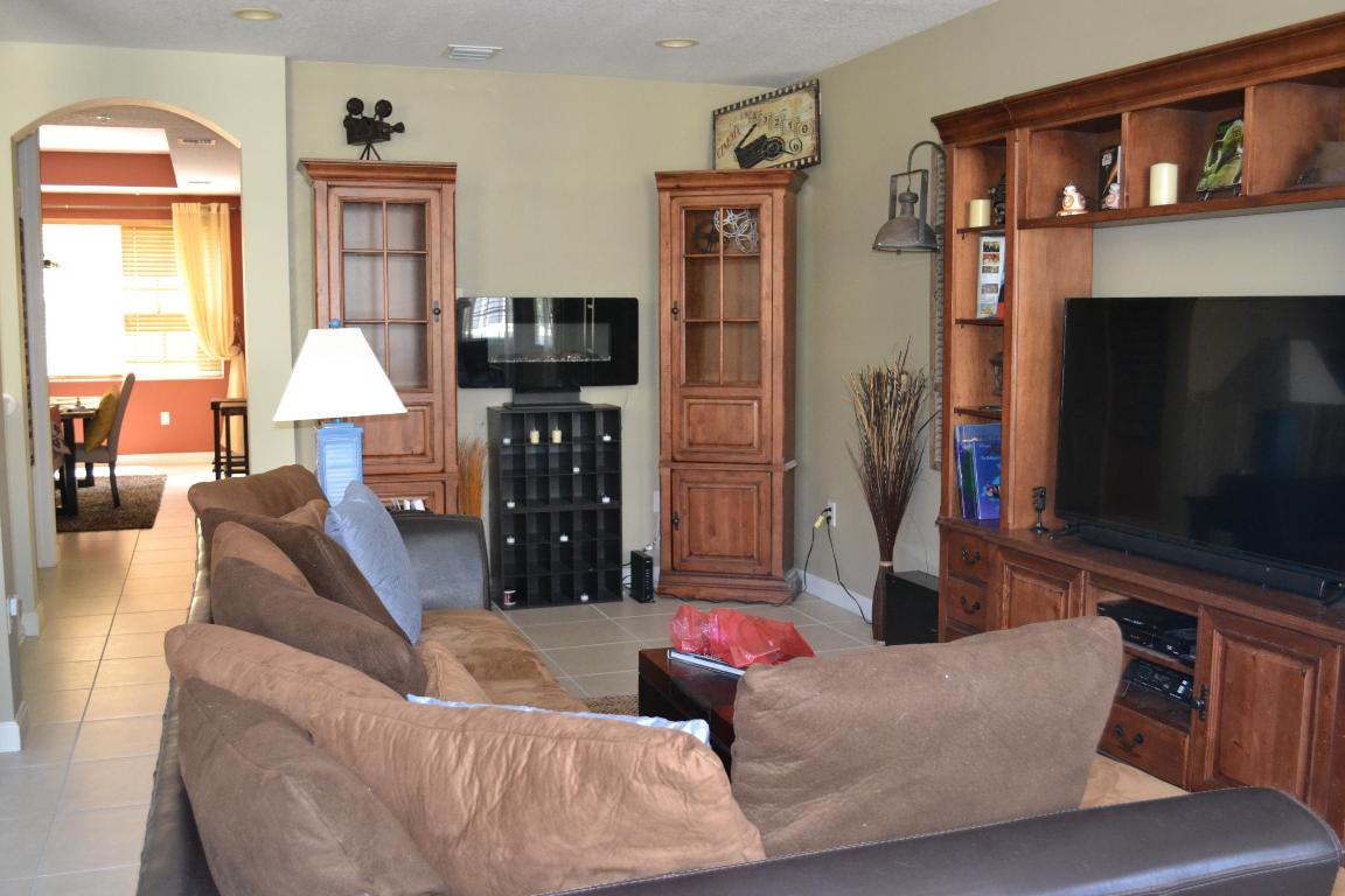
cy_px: 448
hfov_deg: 57.2
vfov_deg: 40.0
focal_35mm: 33
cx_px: 672
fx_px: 1233
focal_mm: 22
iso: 1600
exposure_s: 1/60
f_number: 4
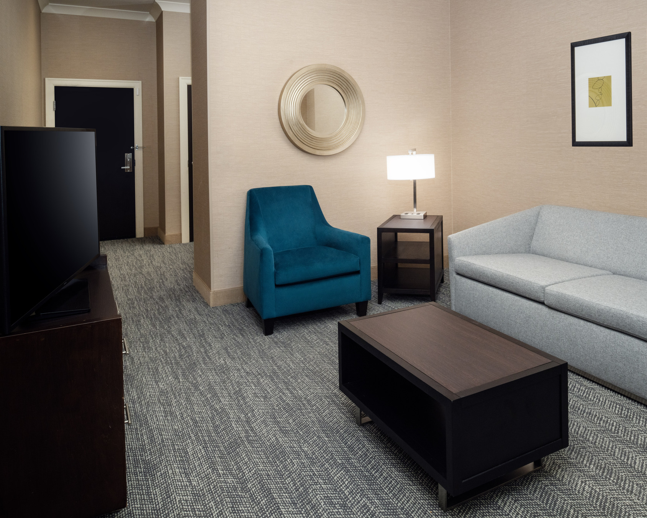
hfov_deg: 61.5
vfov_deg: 51.5
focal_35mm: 28
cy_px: 254
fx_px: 536
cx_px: 398
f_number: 16
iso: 400
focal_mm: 24
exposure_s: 1/8
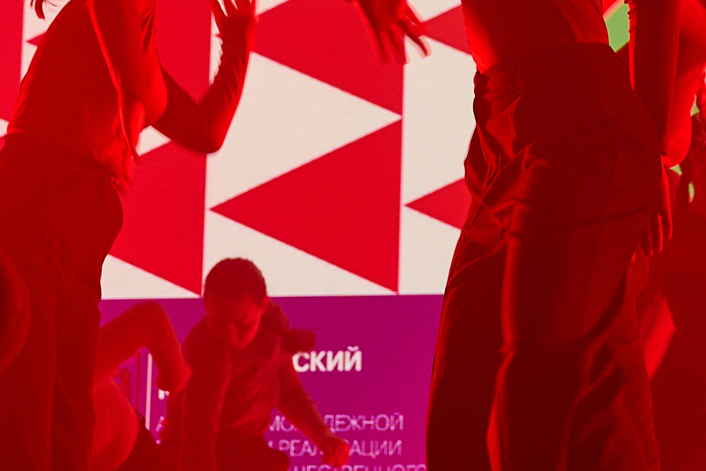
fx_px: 3773
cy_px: -50
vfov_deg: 7.1
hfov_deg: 10.6
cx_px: 645
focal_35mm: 192
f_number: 2.8
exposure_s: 1/125
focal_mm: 47.6
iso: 400
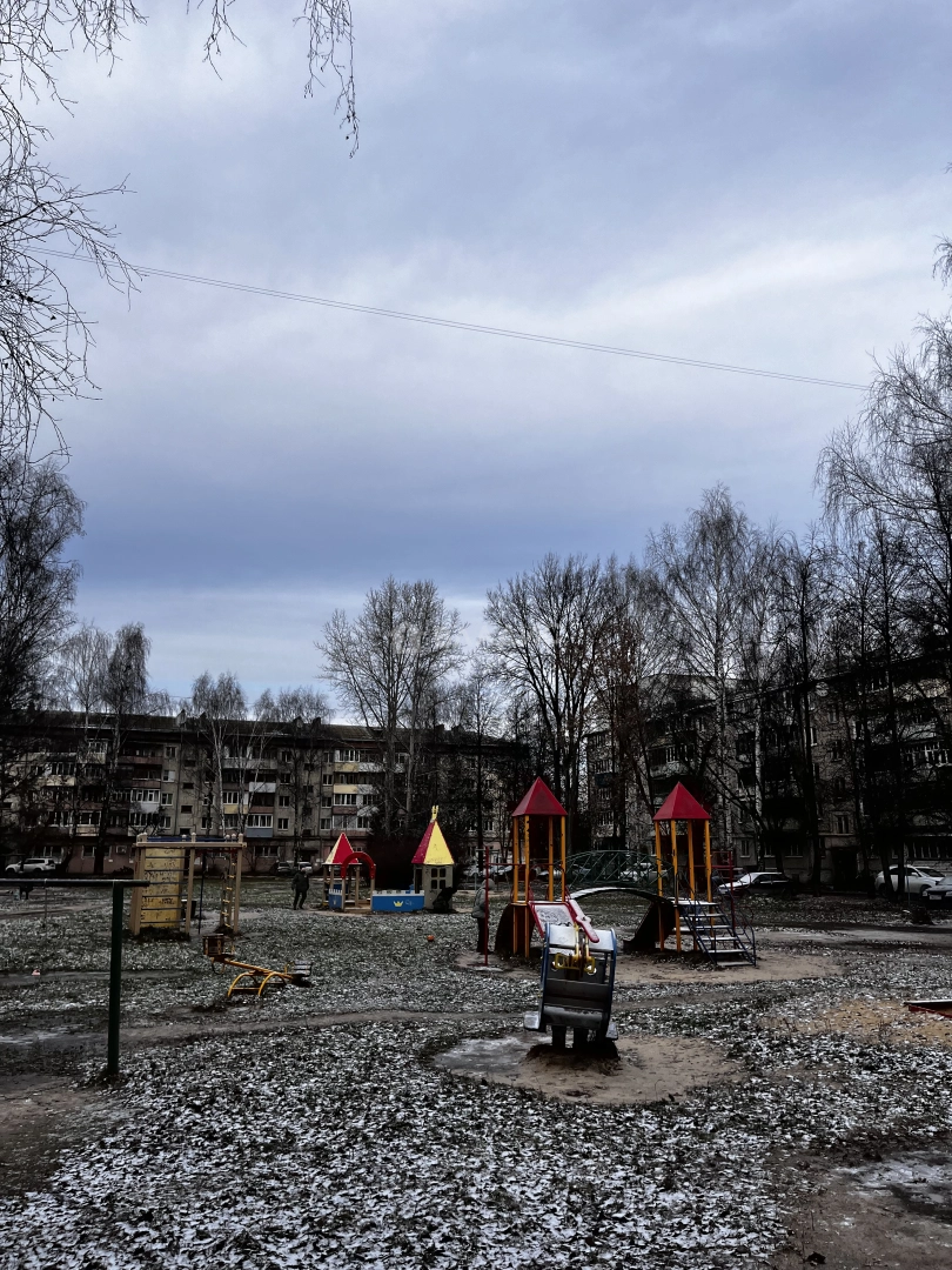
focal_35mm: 26
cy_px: 635
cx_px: 476
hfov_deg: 53.1
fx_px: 953
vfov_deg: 67.3
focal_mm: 5.1
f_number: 1.6
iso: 50
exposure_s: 1/1497
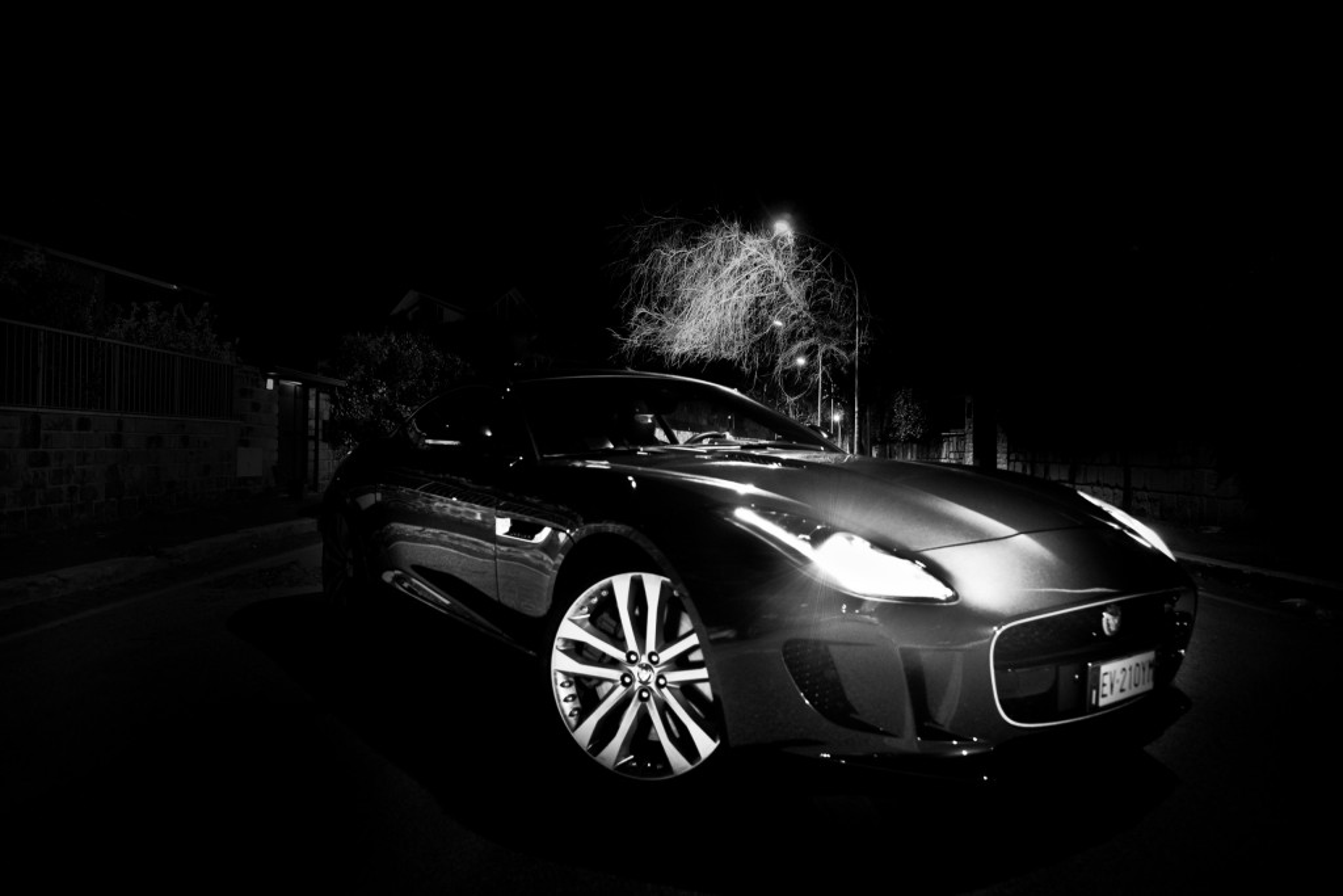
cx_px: 672
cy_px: 448
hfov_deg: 73.7
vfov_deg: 53.1
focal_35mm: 24
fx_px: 895
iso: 800
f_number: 4
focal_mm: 24
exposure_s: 1/2.5
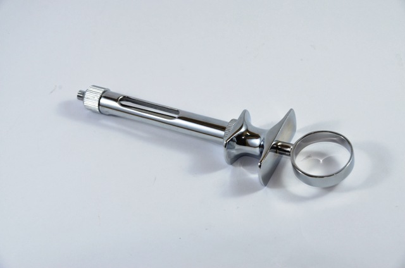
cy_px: 134
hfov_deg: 17.1
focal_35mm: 120
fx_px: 1347
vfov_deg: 11.4
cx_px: 202
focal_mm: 80
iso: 320
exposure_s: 1/20
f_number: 10
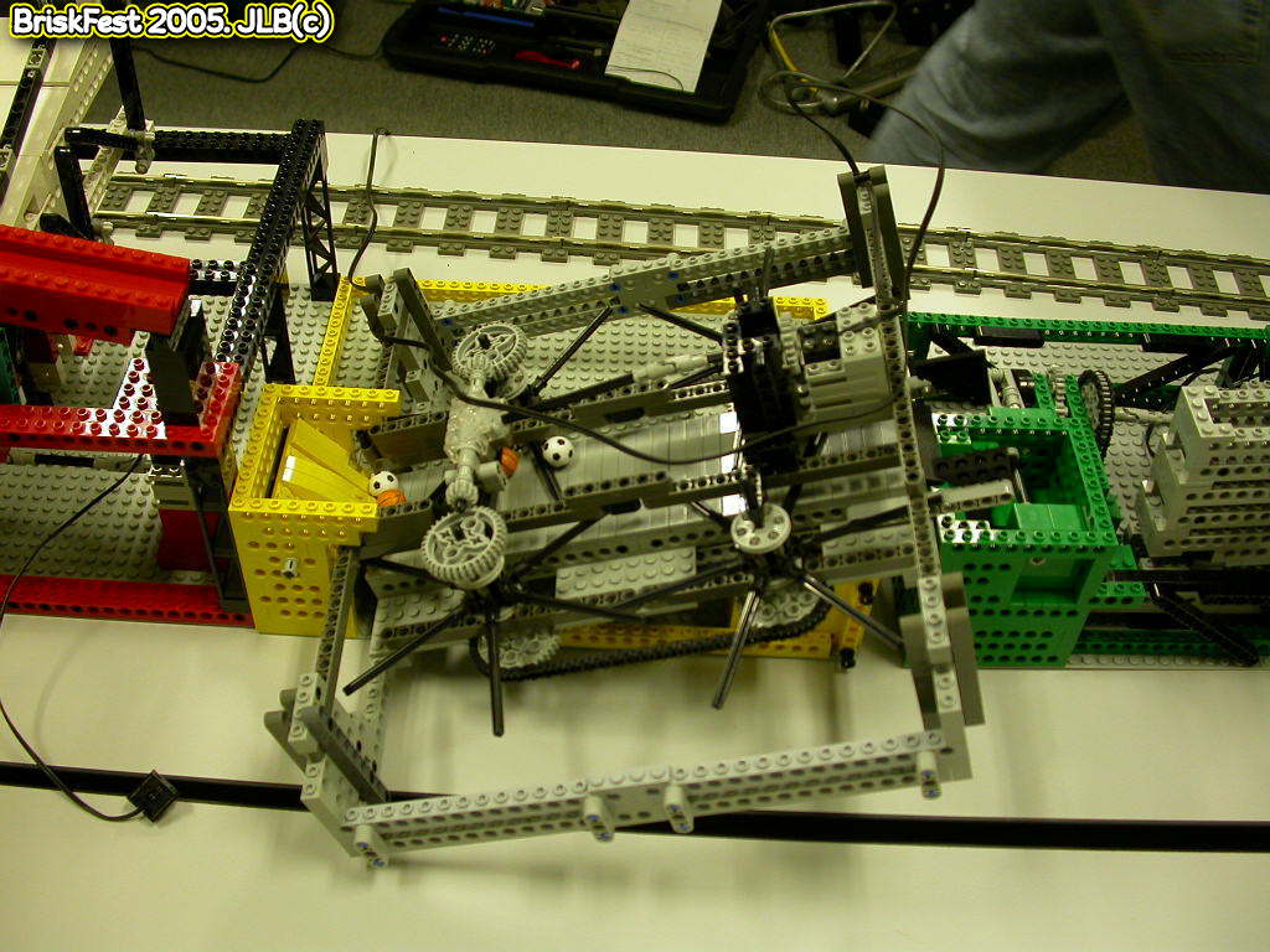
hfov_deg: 49.0
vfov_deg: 37.7
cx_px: 635
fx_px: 1394
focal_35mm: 38
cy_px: 476
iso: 100
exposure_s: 1/16.2
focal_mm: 7.85
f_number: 2.6
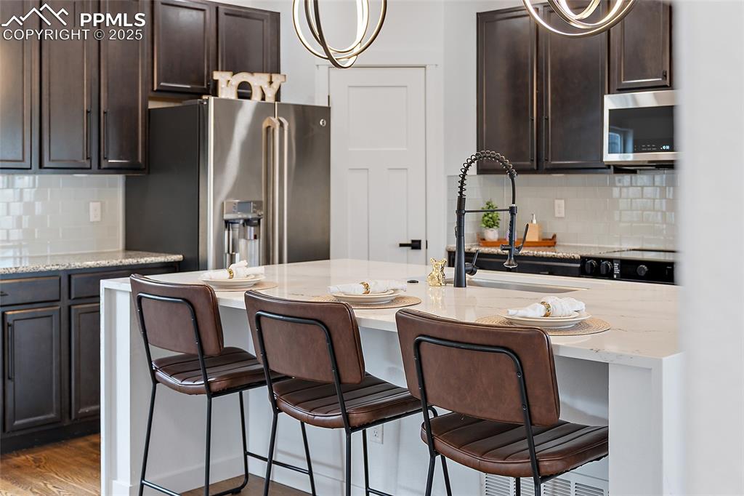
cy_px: 248
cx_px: 372
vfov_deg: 31.9
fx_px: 868
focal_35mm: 42
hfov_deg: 46.4
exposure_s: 1/30
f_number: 2.8
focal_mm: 28
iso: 100
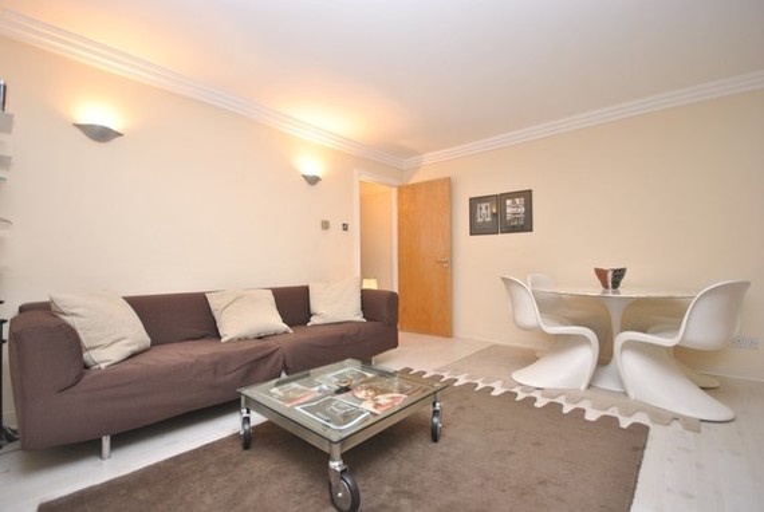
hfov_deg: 100.3
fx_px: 319
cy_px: 256
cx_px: 382
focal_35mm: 15
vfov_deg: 77.5
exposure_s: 1/60
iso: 200
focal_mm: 10
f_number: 4
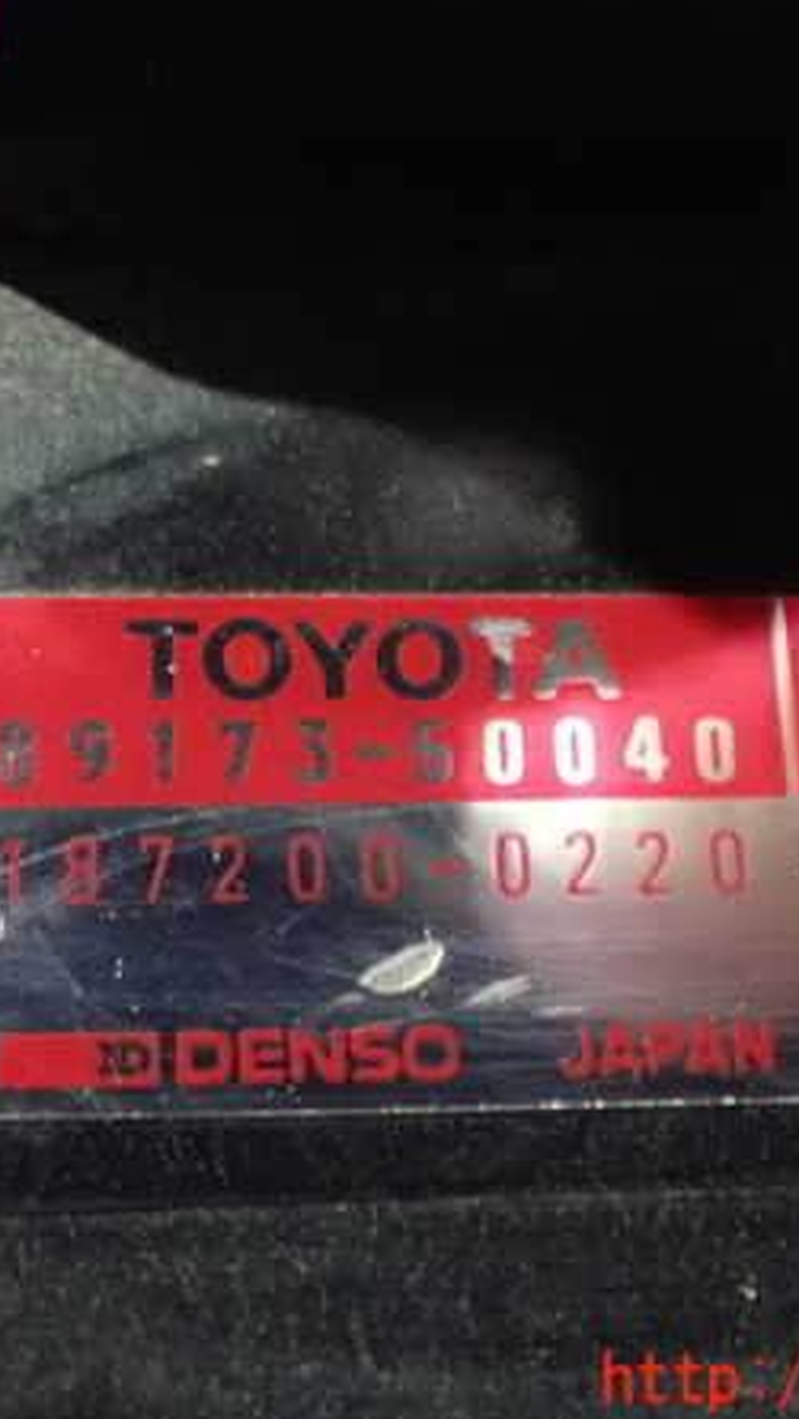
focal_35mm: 56
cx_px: 364
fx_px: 2108
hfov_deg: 21.5
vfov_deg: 37.2
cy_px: 703
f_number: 2.7
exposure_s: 1/13
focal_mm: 6.83
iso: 1600
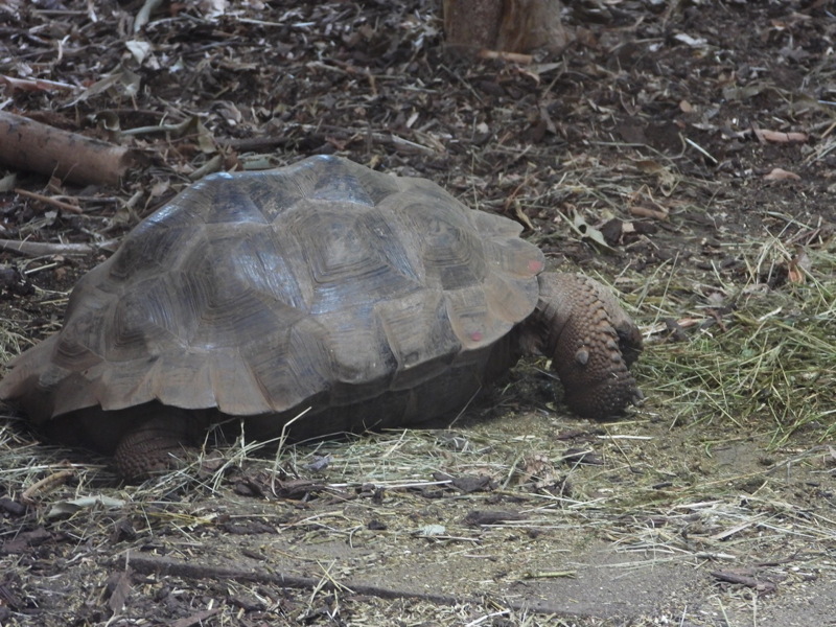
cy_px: 314
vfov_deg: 5.8
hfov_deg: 7.8
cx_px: 418
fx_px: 6158
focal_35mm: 255
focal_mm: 45.8
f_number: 4.5
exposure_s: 1/30
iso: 450
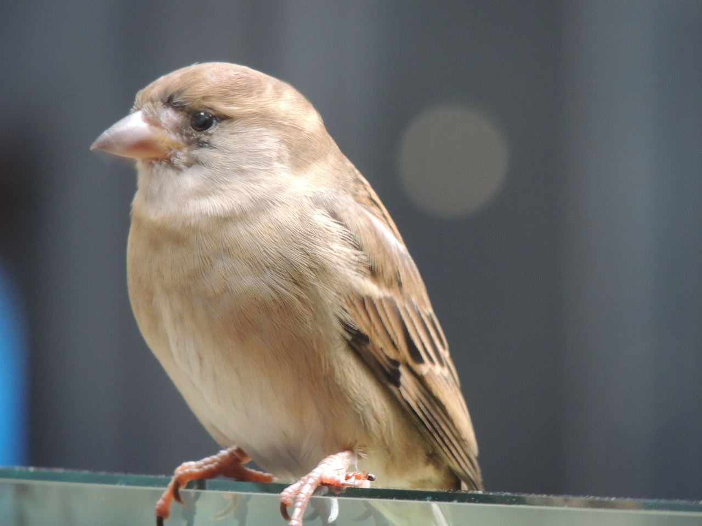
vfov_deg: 1.5
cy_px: 263
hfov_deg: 2.0
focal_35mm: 1000
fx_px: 20280
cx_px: 351
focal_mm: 180
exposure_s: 1/30
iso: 800
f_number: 5.9
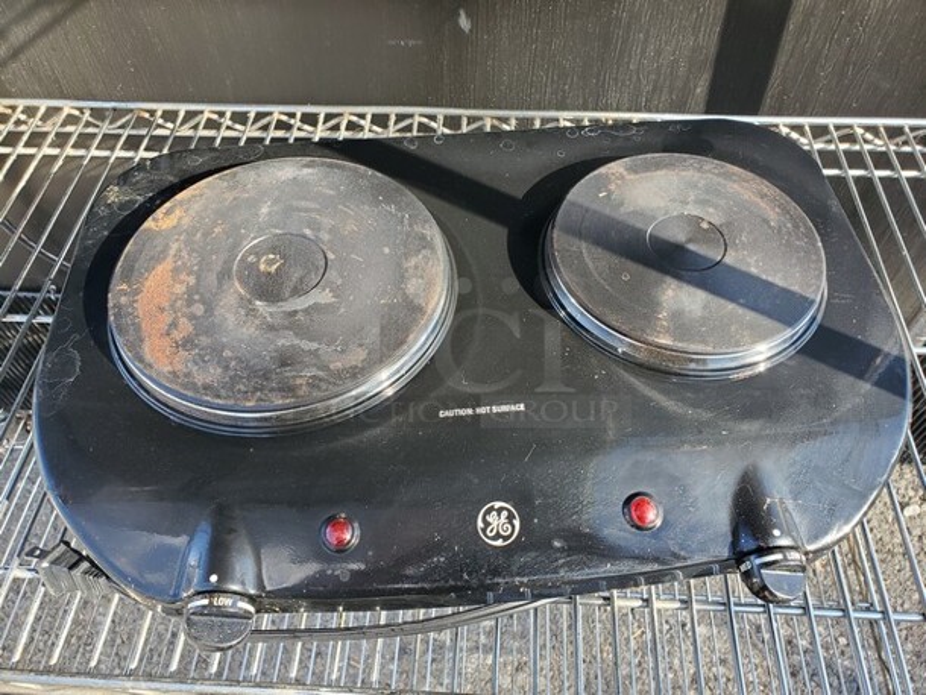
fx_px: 696
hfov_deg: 67.3
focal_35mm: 26
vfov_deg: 53.1
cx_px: 463
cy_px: 348
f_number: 2.4
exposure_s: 1/120
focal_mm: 4.3
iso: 64
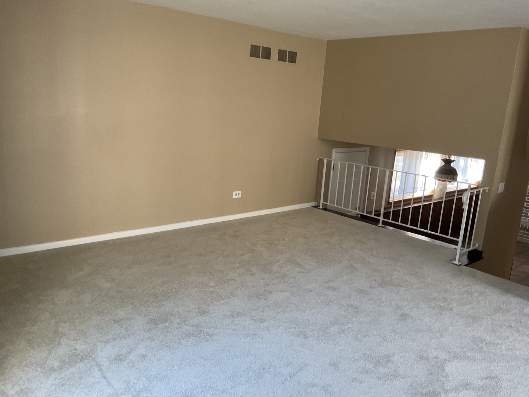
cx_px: 264
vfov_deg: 48.2
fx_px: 443
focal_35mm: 29
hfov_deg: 61.7
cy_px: 198
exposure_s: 1/50
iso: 100
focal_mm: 3
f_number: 1.8
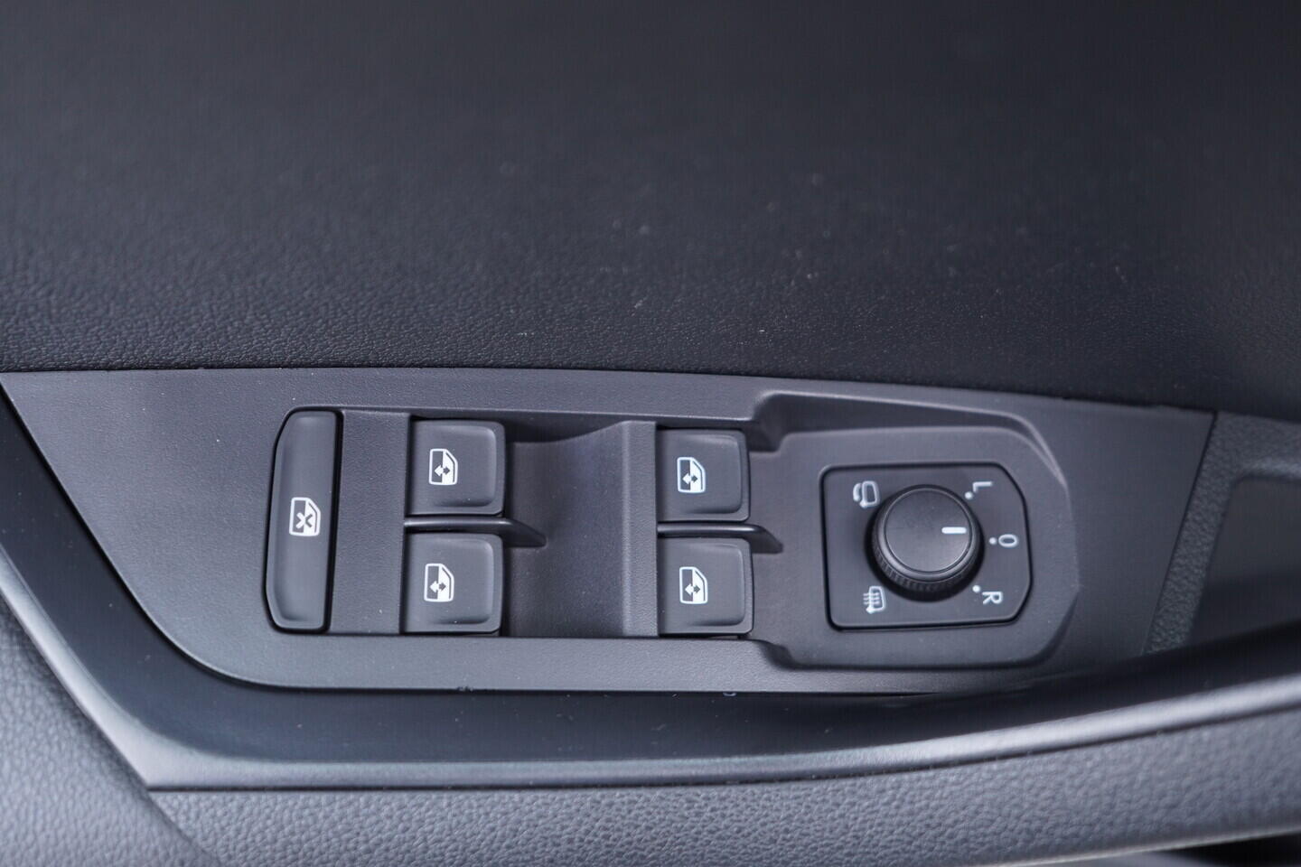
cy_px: 434
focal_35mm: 36
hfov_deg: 53.1
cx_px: 650
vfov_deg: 36.9
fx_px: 1301
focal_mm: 24
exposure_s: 1/40
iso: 500
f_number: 2.8
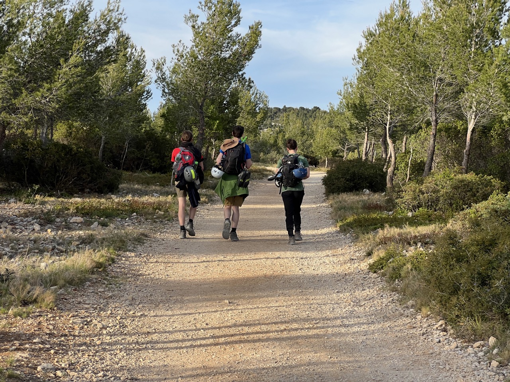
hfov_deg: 25.3
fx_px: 1134
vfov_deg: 19.1
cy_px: 191
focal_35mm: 77
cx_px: 255
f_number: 2.8
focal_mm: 9
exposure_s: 1/291
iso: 32
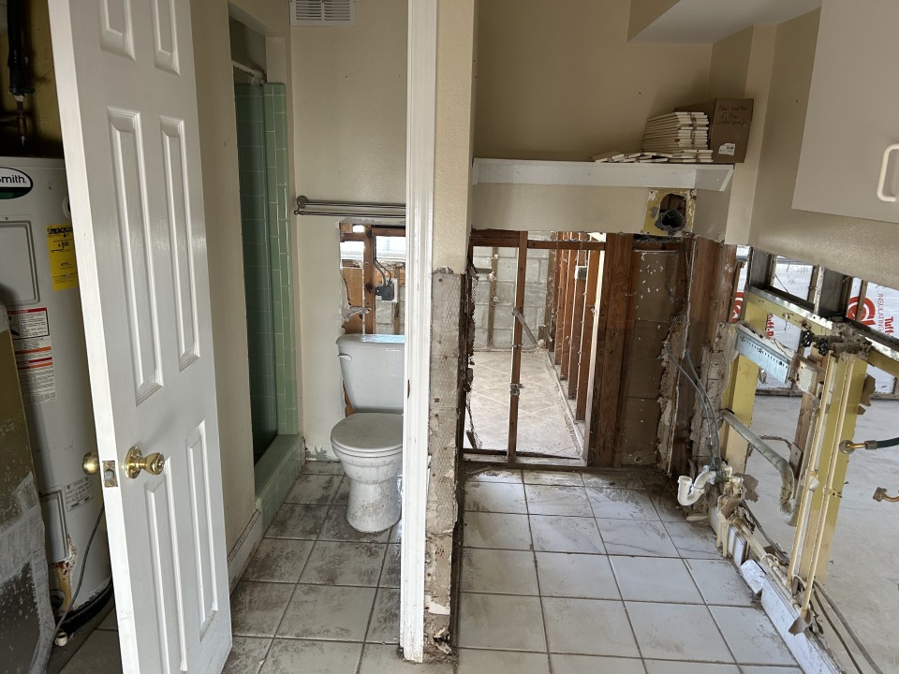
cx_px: 450
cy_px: 337
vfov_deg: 53.1
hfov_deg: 67.3
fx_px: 675
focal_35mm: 26
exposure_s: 1/65
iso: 125
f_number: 1.5
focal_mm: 5.7
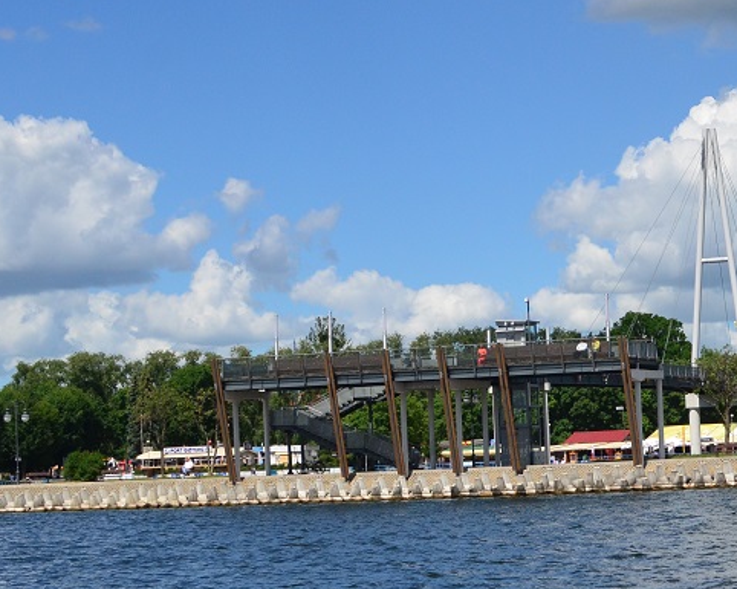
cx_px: 730
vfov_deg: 15.1
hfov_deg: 18.4
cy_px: 284
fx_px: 2223
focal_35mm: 102
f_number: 5.6
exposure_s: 1/5000
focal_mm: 35
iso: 640
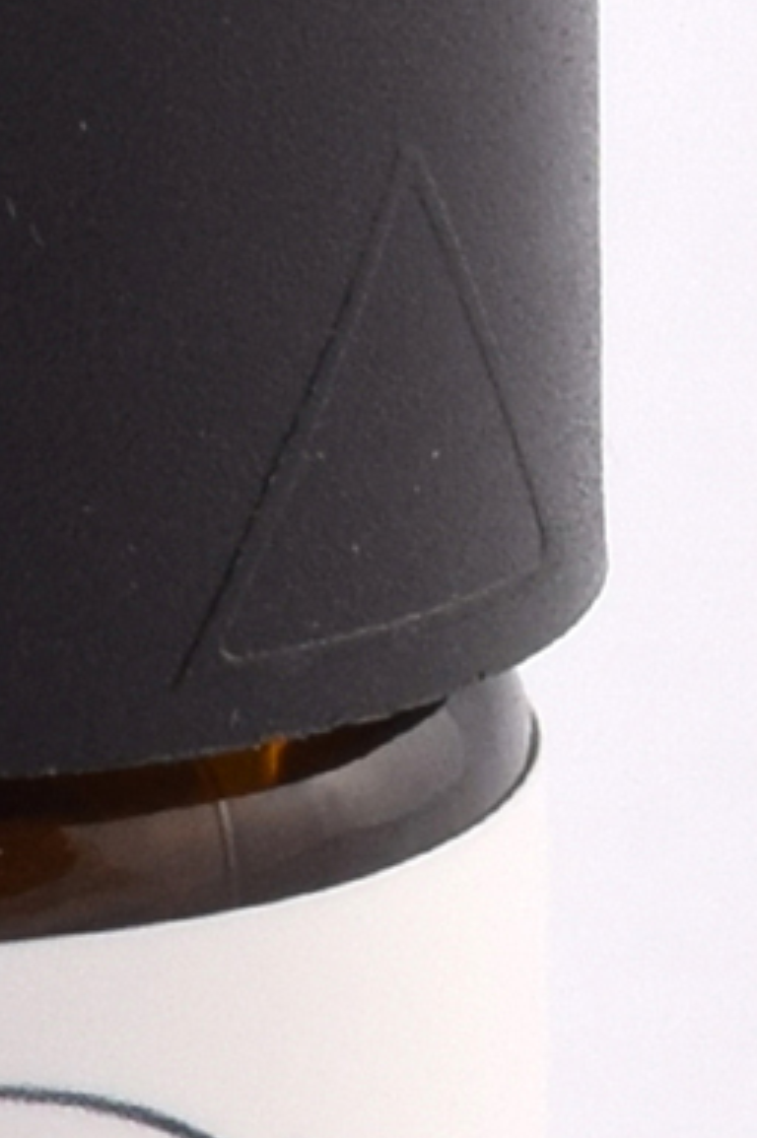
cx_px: -167
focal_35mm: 342
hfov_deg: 4.0
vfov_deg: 6.0
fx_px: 10808
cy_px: 1033
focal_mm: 55
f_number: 11
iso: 200
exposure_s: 1/125
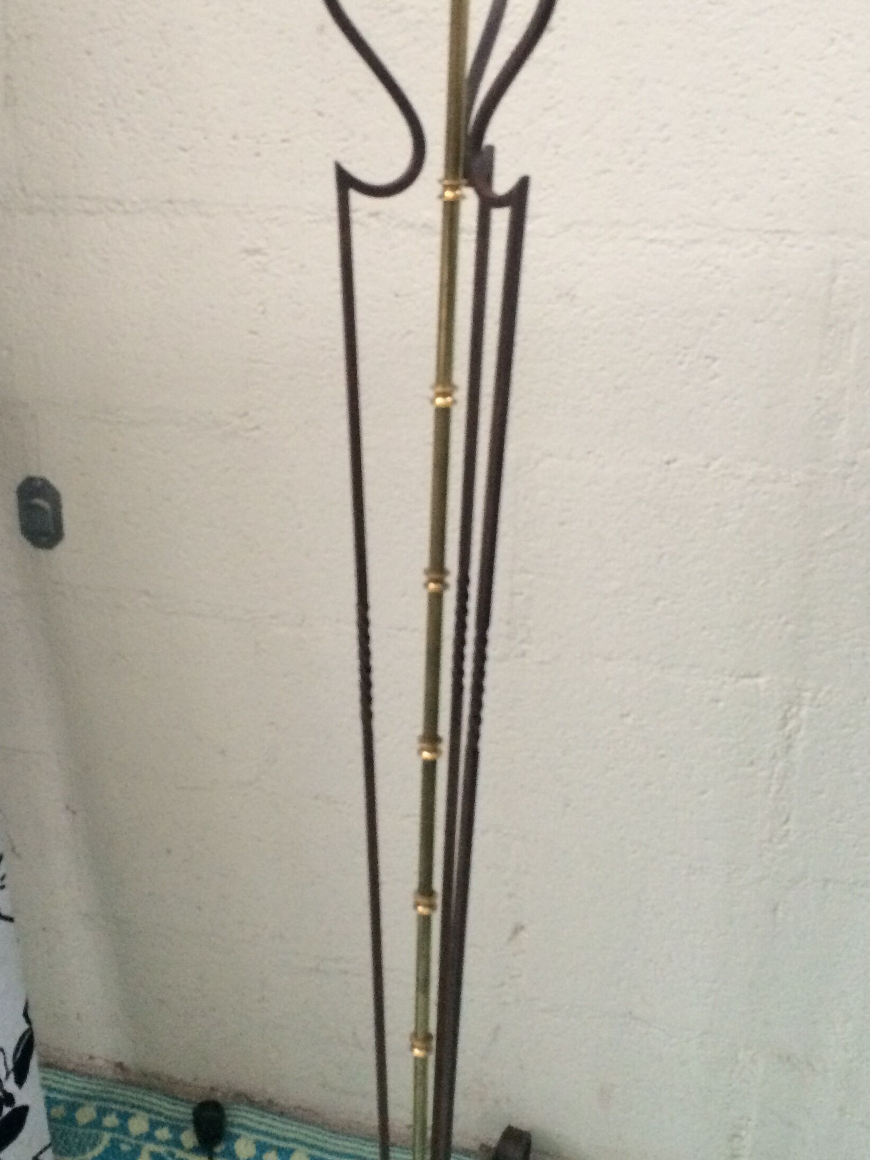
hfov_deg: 33.4
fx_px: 1441
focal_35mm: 43
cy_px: 484
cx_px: 326
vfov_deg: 43.7
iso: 320
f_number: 2.2
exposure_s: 1/25
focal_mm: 4.15
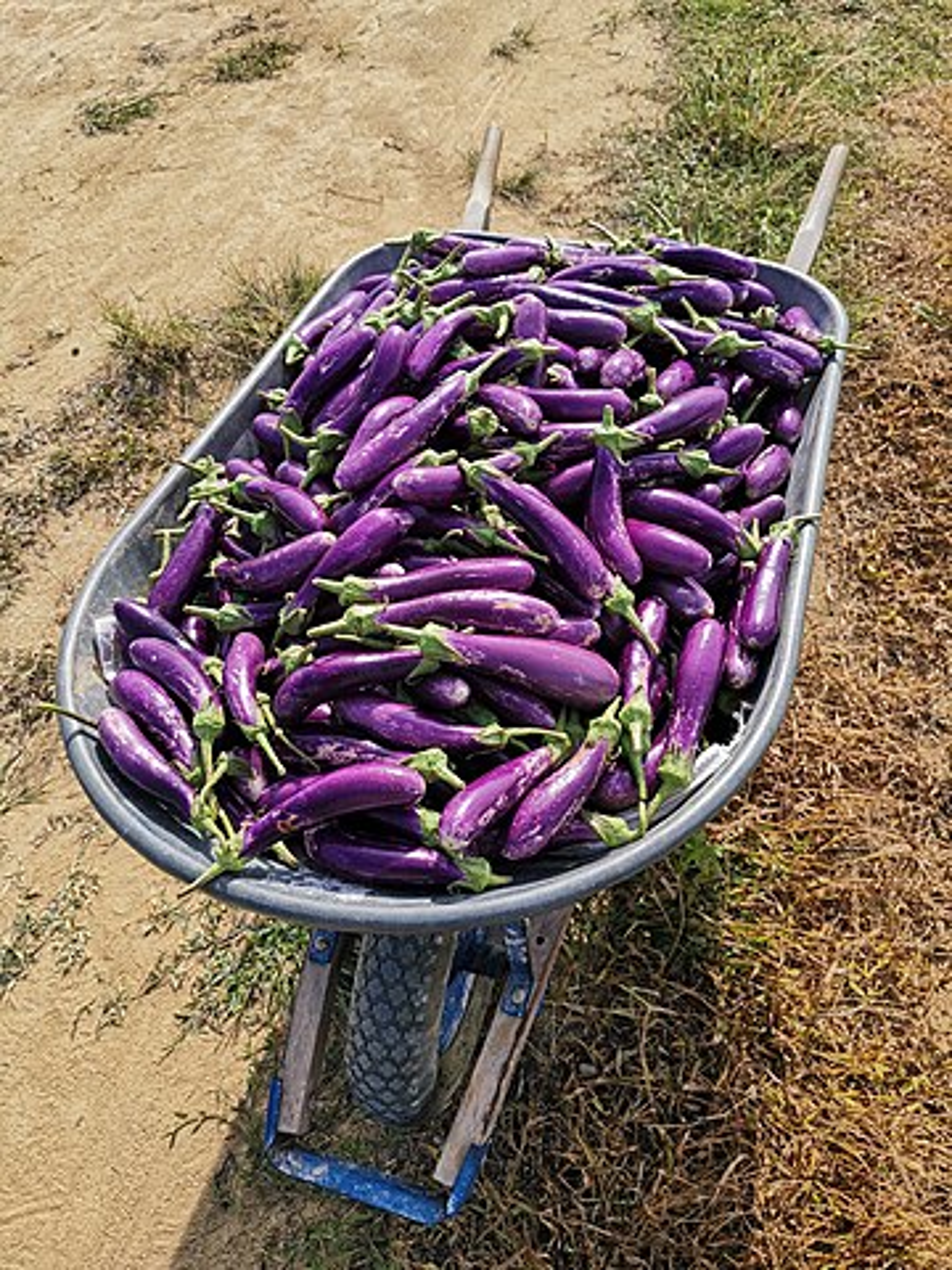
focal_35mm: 27
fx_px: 990
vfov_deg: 65.3
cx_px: 476
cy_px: 635
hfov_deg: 51.4
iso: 50
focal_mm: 4.75
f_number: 1.8
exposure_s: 1/2294
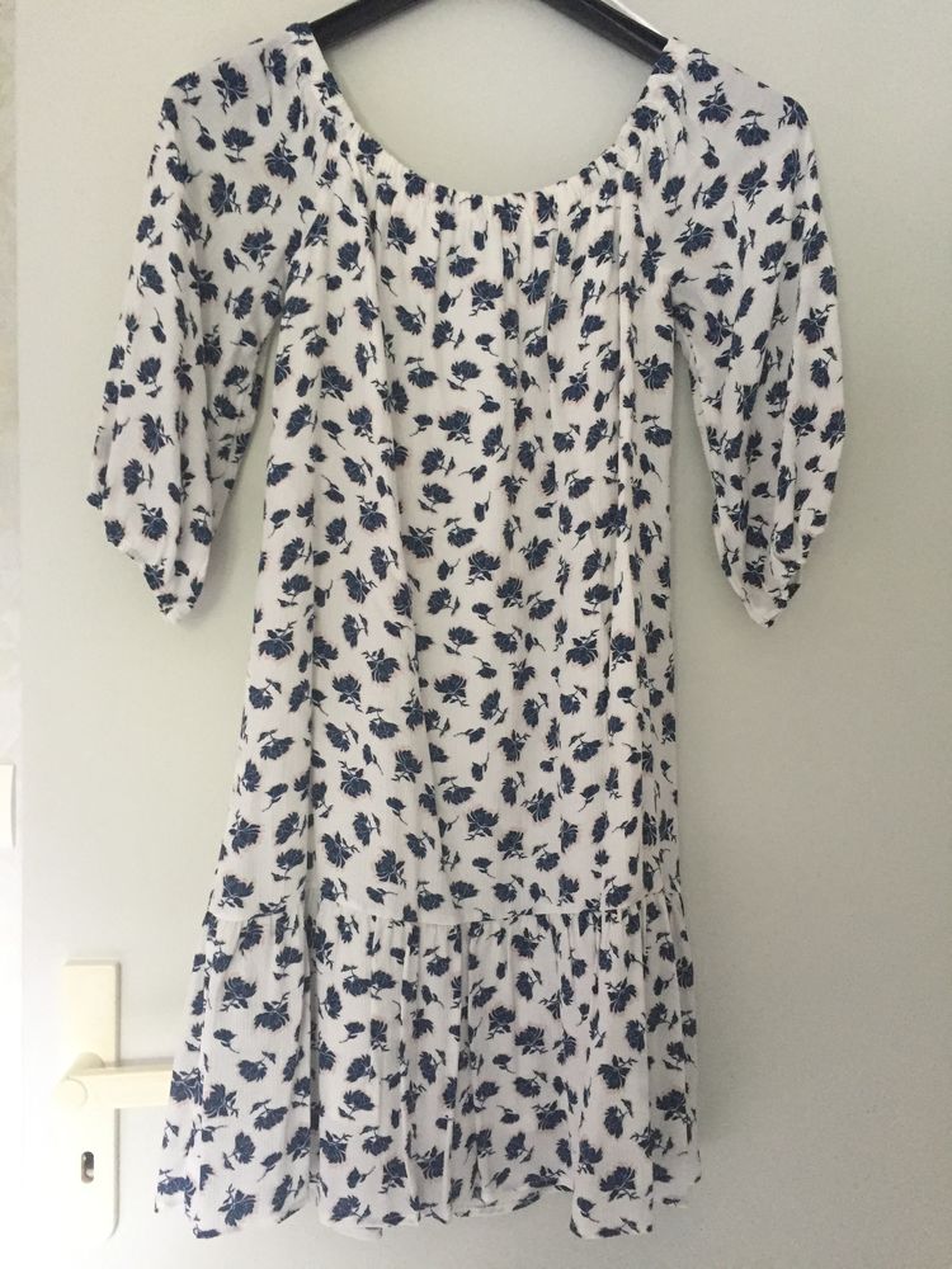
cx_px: 476
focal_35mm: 29
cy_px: 634
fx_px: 1063
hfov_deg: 48.2
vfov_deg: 61.7
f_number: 2.2
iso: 320
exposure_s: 1/33
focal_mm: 4.15
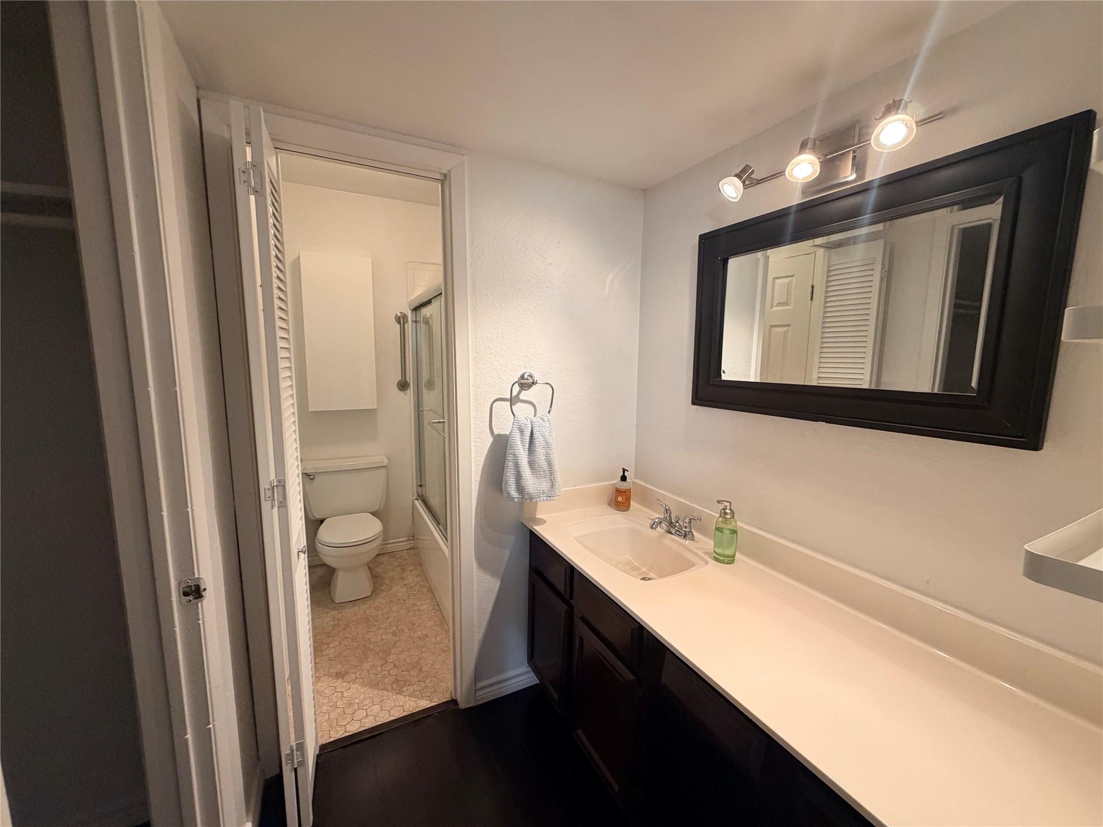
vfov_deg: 85.7
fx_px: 446
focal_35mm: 14
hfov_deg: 102.1
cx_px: 552
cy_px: 414
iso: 250
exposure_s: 1/60
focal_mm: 2.22
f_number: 2.2
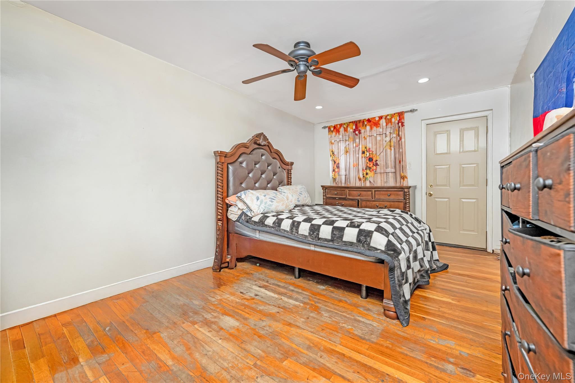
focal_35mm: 14
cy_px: 192
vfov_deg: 81.2
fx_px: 224
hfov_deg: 104.3
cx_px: 288
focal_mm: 14
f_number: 5.6
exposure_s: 1/125
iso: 640
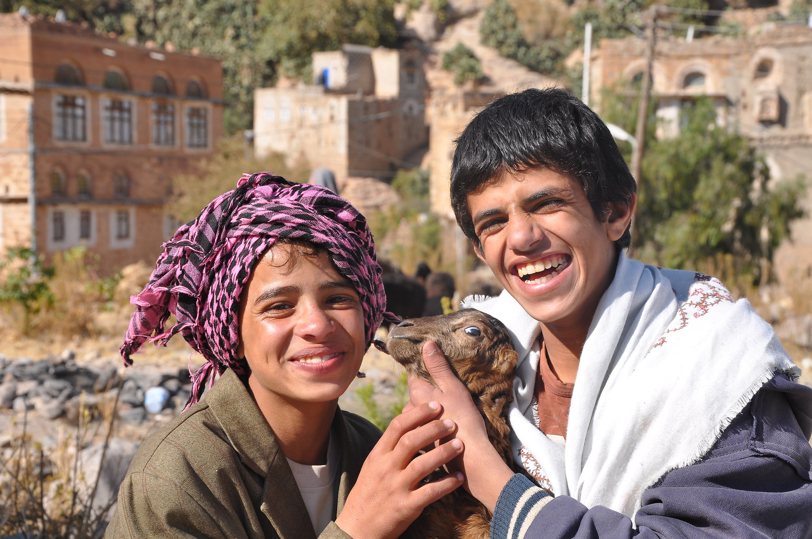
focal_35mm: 75
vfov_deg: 18.1
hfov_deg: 27.0
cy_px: 270
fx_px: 1690
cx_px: 406
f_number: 9
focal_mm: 50
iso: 200
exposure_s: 1/320
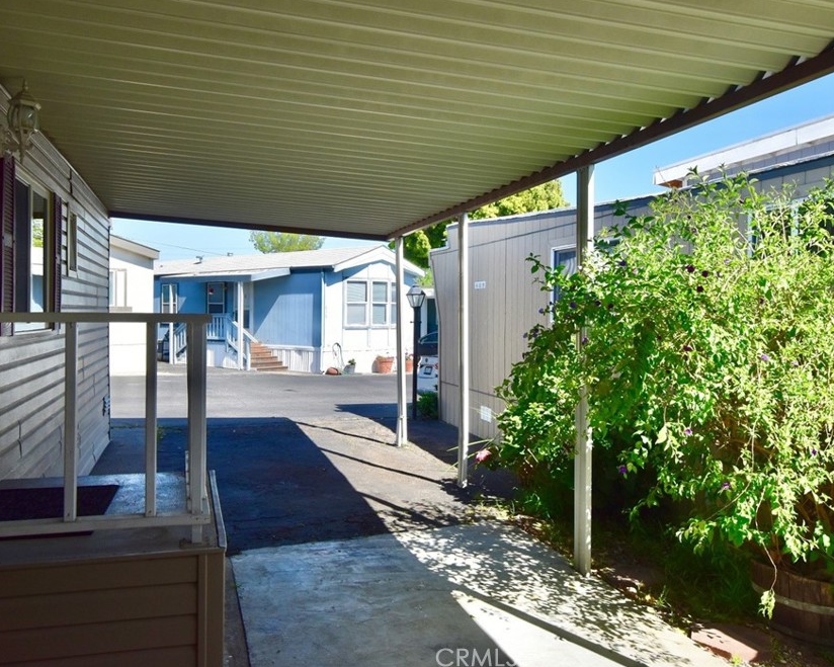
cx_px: 357
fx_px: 691
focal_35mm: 28
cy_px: 326
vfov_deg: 51.5
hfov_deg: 61.9
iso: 400
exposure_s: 1/320
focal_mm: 16
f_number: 10
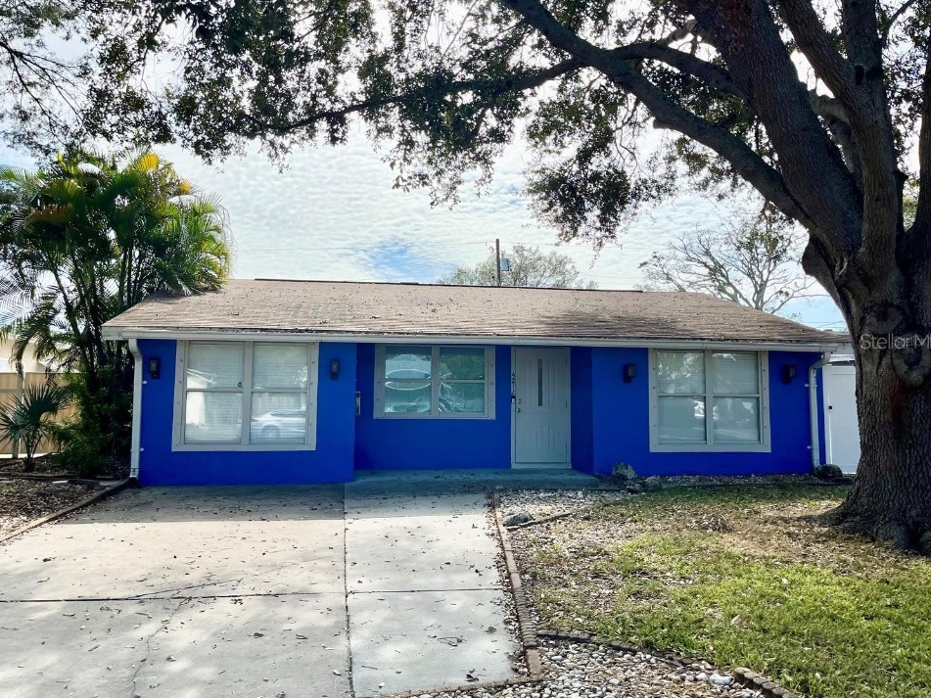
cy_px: 341
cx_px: 451
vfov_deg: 49.7
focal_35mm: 28
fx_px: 753
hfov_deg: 63.4
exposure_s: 1/5076
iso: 50
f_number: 1.6
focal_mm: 5.1
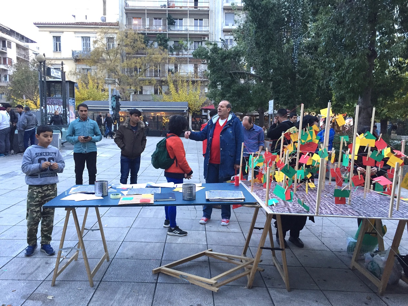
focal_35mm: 29
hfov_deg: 61.7
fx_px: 342
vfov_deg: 48.2
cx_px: 204
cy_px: 153
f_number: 2.2
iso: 80
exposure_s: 1/33
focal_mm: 4.15
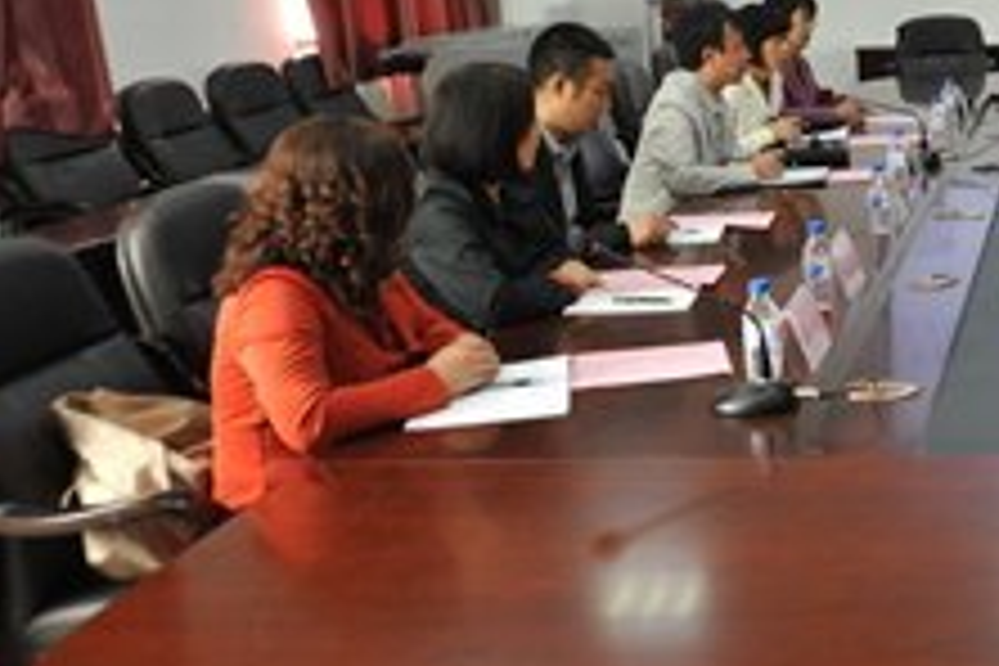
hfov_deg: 32.2
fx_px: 1498
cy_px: 230
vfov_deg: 24.9
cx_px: 1120
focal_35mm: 54
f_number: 5
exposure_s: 1/100
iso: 2500
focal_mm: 24
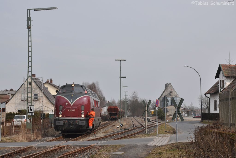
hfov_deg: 26.0
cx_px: 118
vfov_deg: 17.5
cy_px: 79
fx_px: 512
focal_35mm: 78
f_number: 9
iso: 200
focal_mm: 52
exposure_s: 1/500
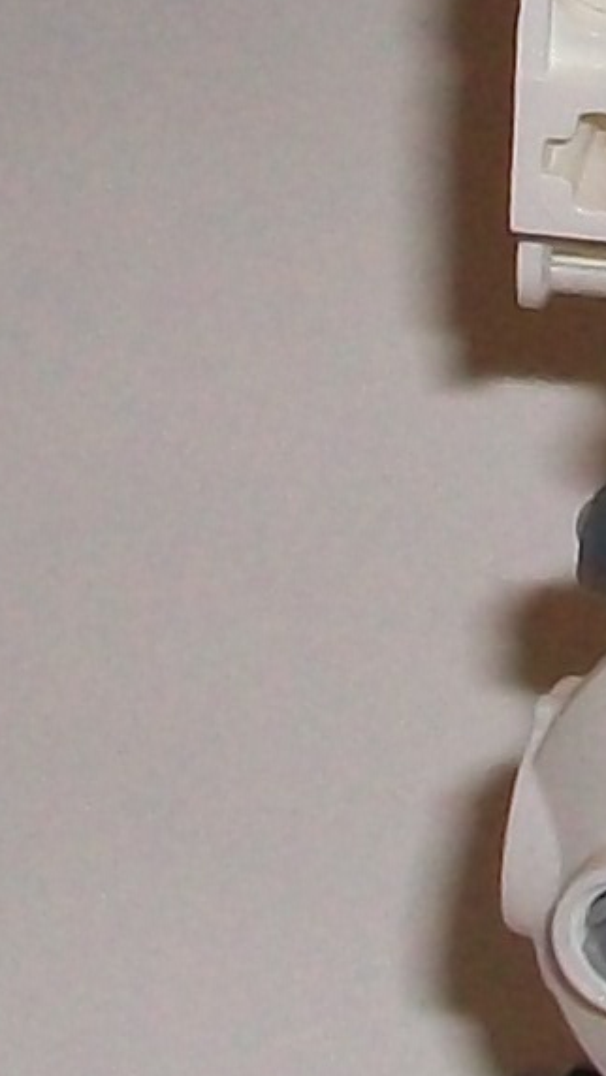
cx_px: 1391
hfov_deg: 5.3
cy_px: -337
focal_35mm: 225
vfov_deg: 9.4
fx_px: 6424
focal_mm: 5.7
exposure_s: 1/60
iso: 120
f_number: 2.8
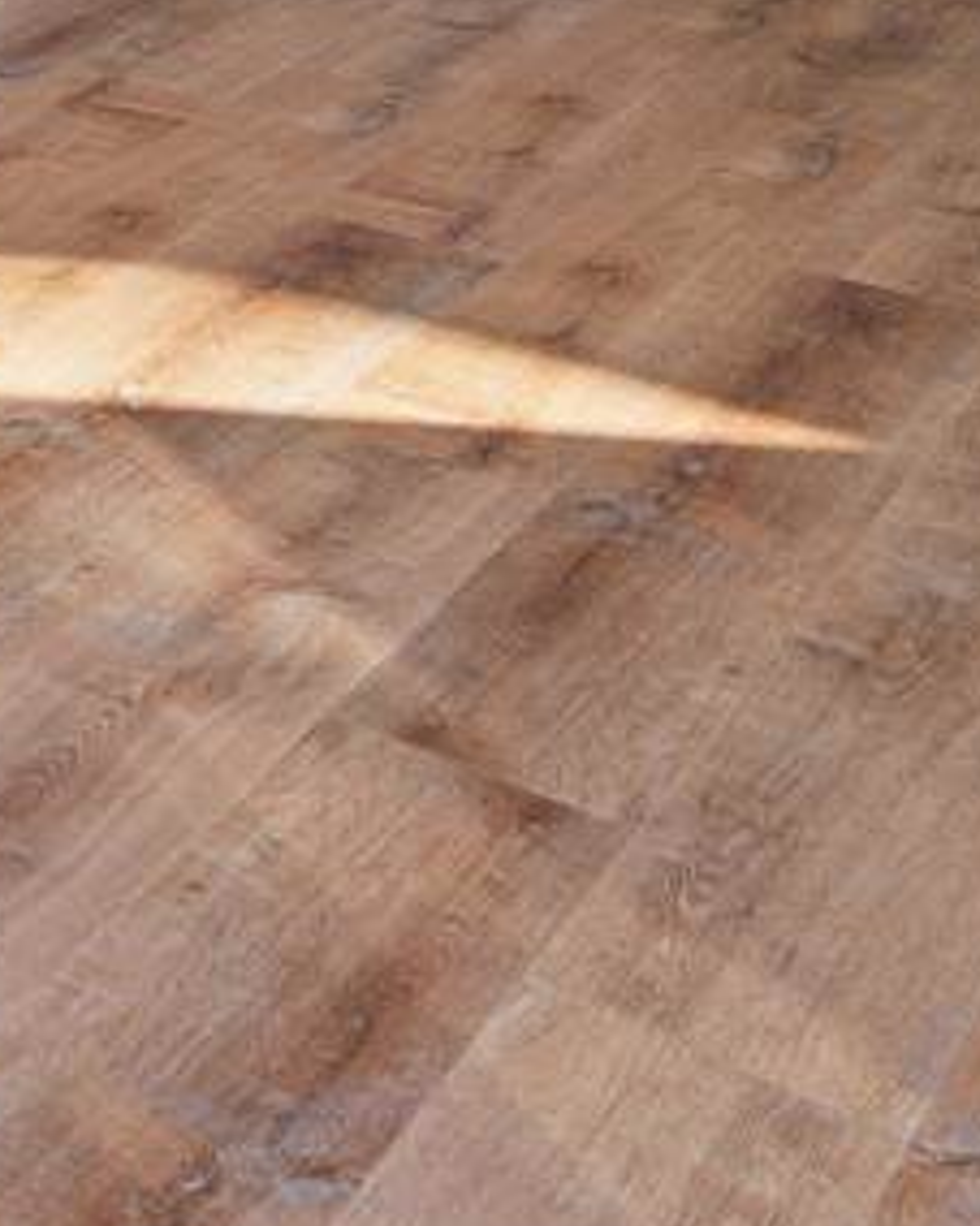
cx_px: -807
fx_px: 2811
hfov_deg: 16.4
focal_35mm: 78
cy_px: -825
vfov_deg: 19.8
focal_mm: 15.5
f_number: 8
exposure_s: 1/30
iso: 320
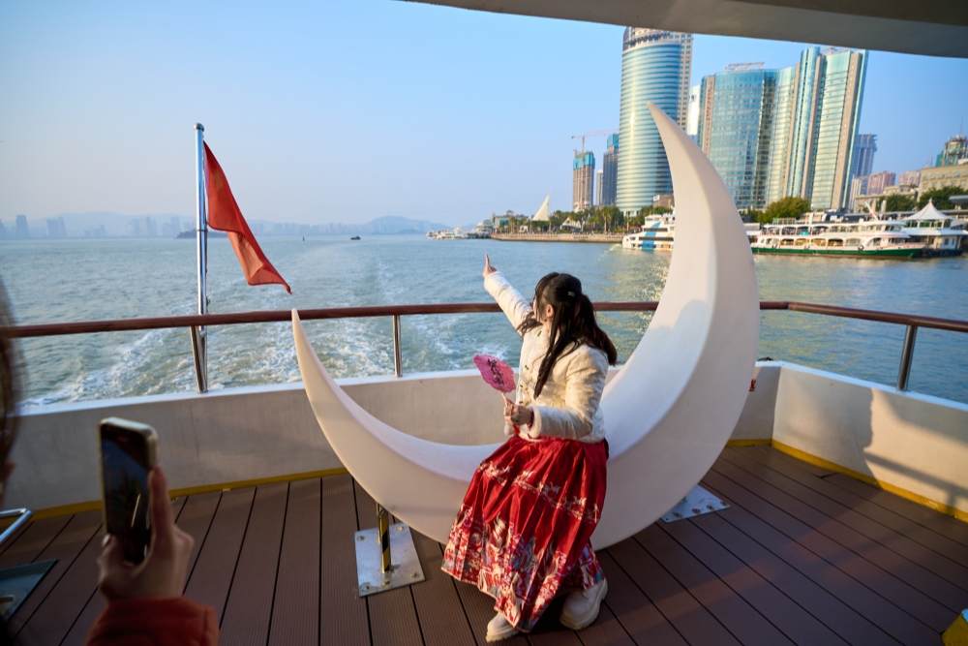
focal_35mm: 17
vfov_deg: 70.5
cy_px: 323
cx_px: 484
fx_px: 457
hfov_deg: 93.3
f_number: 4
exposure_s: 1/400
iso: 80
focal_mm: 17
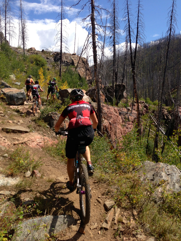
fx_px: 230
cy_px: 120
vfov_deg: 55.4
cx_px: 90
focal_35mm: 33
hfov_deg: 42.9
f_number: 2.4
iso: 50
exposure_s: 1/1466
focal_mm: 4.13
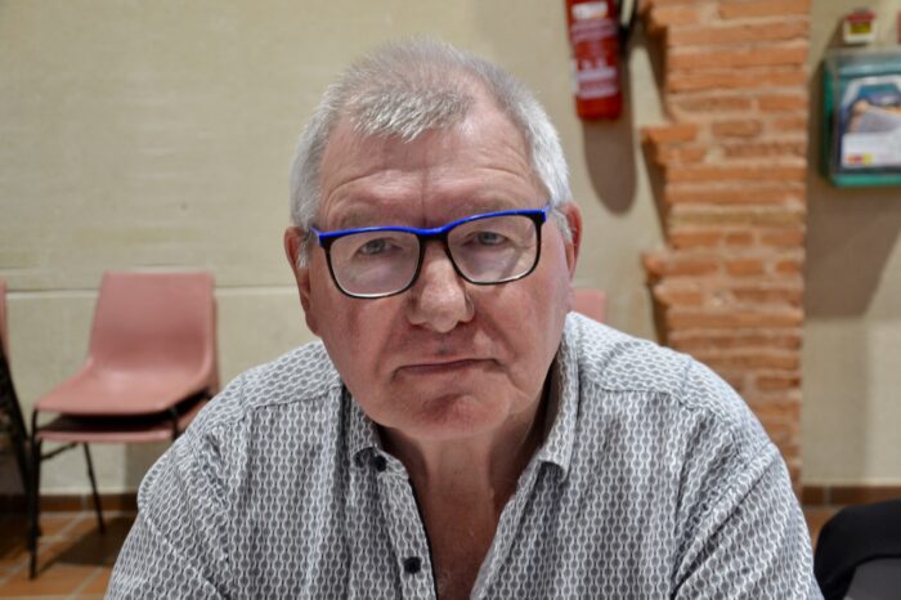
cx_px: 450
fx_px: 1276
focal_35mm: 51
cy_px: 300
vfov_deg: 26.5
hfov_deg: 38.9
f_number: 4.2
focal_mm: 34
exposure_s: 1/15
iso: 400
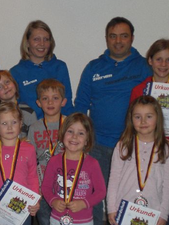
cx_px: 36
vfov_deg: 22.3
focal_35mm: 88
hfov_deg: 16.7
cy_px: 115
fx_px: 573
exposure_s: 1/60
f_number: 3.6
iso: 200
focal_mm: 8.44
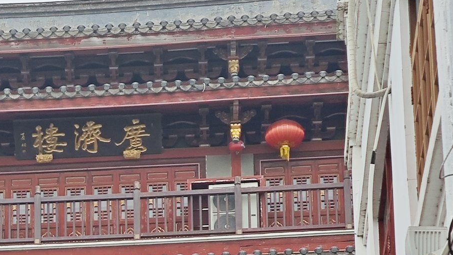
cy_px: 500
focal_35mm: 151
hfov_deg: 14.0
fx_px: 1814
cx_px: -20
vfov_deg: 7.7
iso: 50
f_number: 1.6
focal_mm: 6.55
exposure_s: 1/769
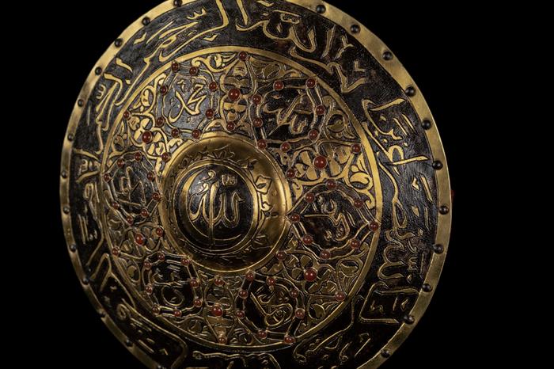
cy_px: 184
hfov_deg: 27.0
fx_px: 1154
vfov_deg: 18.2
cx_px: 277
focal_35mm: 75
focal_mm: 50
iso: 1600
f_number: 5
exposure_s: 1/60
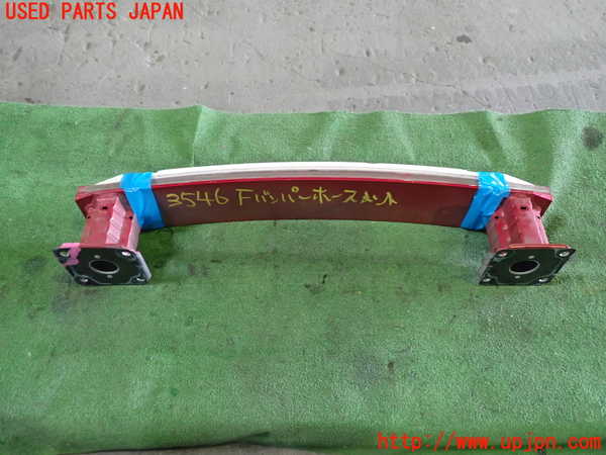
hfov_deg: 60.0
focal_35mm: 30
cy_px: 228
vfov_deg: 46.8
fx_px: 525
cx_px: 303
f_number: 2.3
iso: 500
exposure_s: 1/30
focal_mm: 5.4
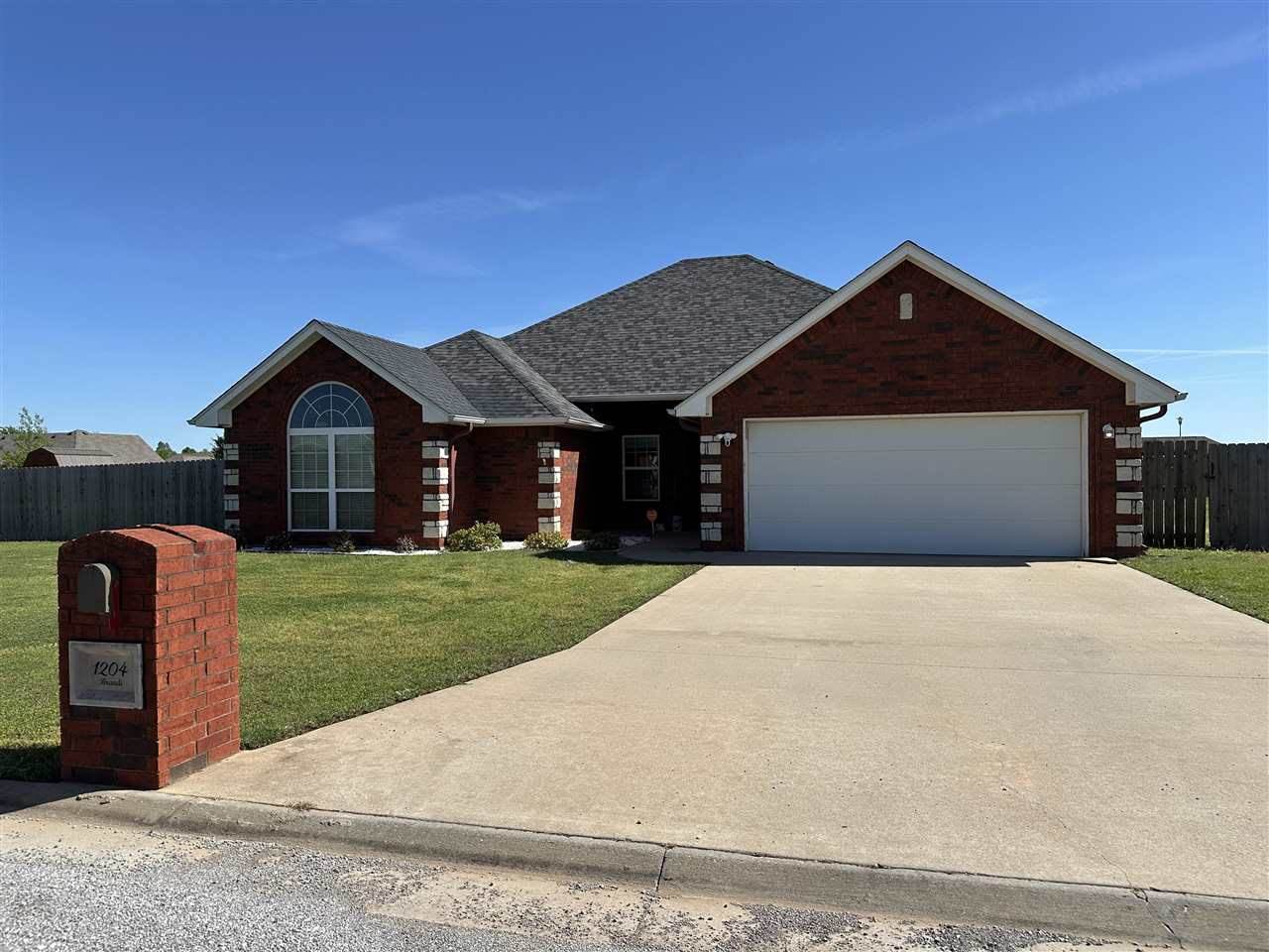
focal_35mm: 24
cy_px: 476
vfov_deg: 56.8
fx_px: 880
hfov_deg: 71.6
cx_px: 634
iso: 80
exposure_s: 1/5000
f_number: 1.78
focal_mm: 6.86
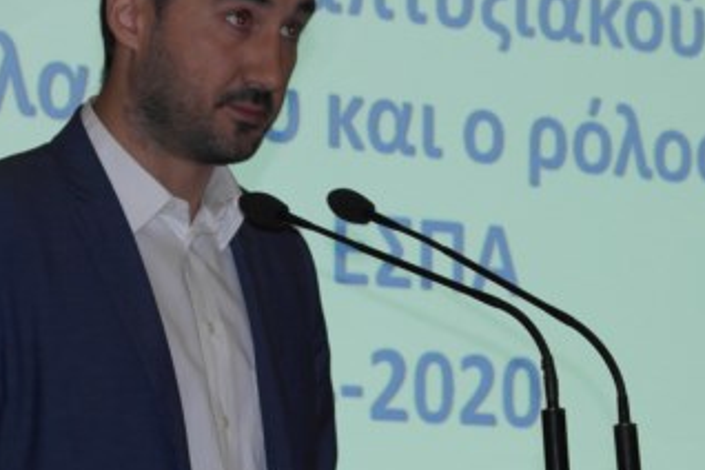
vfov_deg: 7.1
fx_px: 3799
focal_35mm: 194
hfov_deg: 10.6
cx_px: 226
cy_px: 331
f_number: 5.6
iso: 400
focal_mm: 50
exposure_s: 1/80
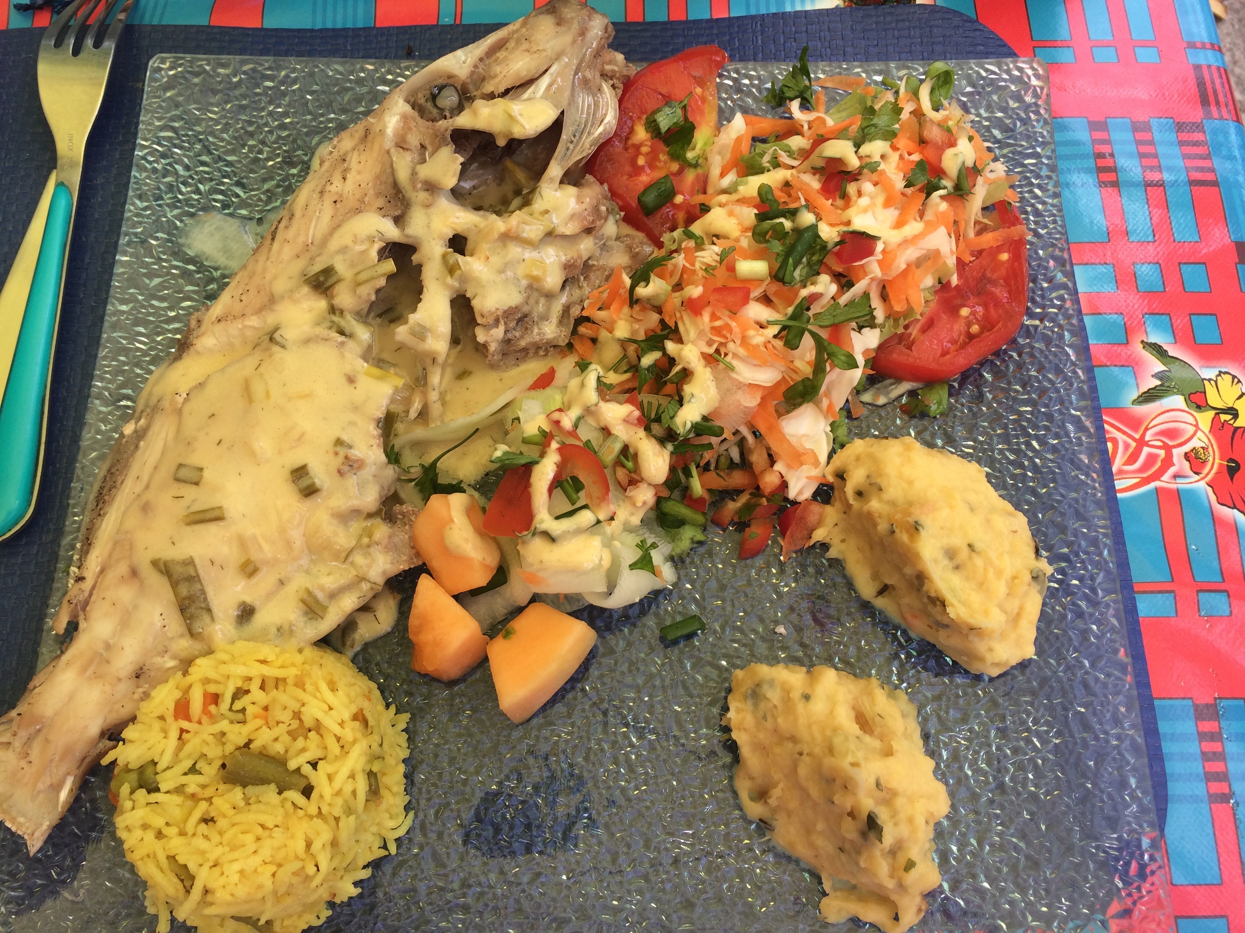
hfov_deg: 61.7
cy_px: 466
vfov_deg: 48.2
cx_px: 622
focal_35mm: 29
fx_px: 1043
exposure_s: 1/224
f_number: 2.2
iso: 32
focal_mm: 4.15
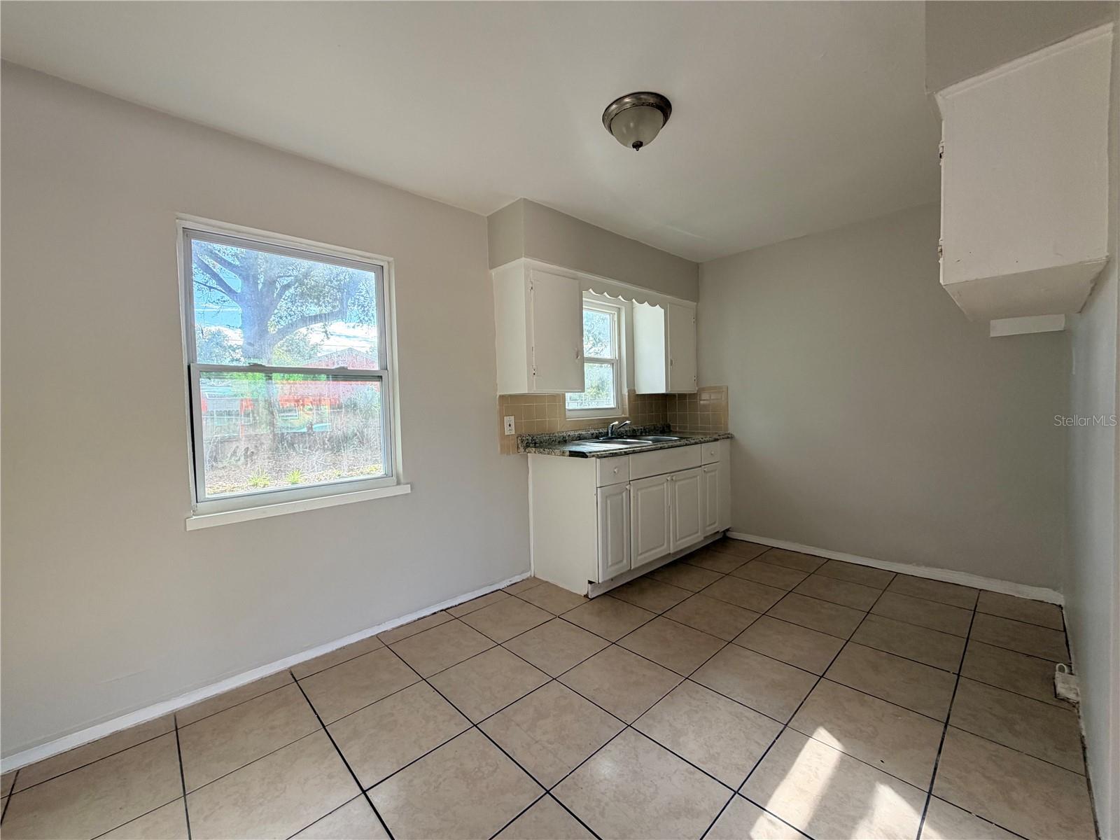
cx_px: 560
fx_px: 453
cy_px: 420
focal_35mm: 14
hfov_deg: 102.1
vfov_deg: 85.7
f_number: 2.2
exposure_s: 1/121
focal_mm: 2.22
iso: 100
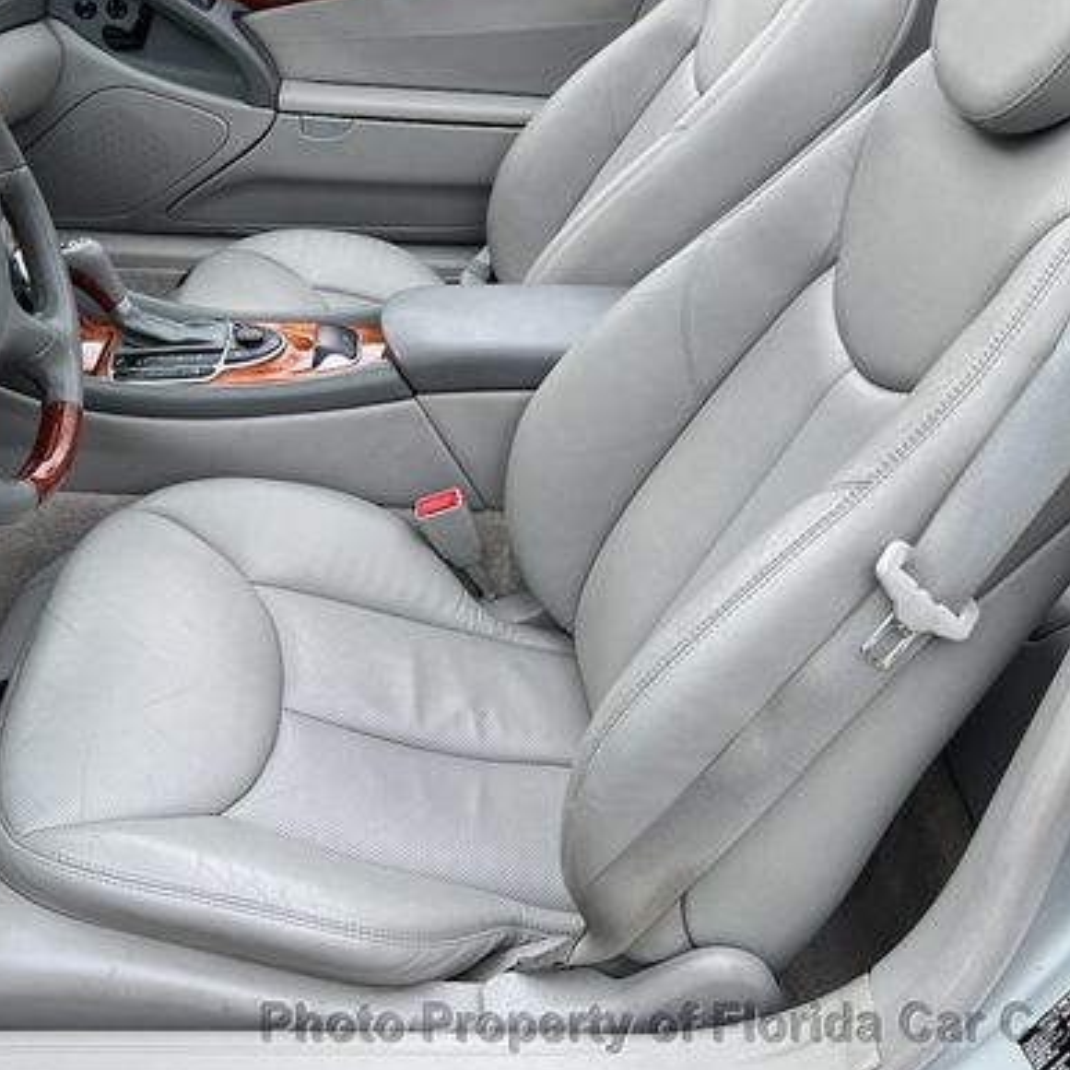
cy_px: 420
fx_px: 1329
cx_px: 453
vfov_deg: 43.6
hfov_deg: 43.7
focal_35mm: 38
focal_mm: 5.7
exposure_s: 1/1597
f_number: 1.5
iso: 50
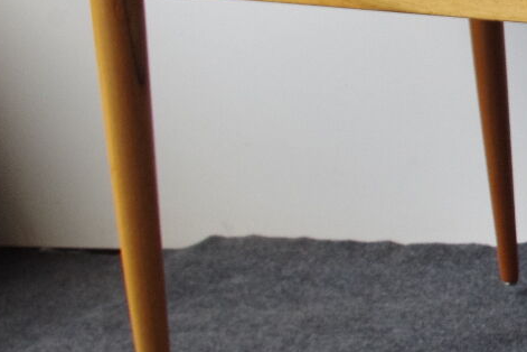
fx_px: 1610
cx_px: 881
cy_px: 102
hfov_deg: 16.3
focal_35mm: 110
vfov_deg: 12.4
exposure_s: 1/50
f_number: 8
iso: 800
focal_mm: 20
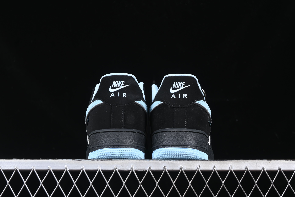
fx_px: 615
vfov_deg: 18.2
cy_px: 98
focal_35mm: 75
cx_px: 148
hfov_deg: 27.0
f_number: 6.3
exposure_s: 1/50
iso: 160
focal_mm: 50
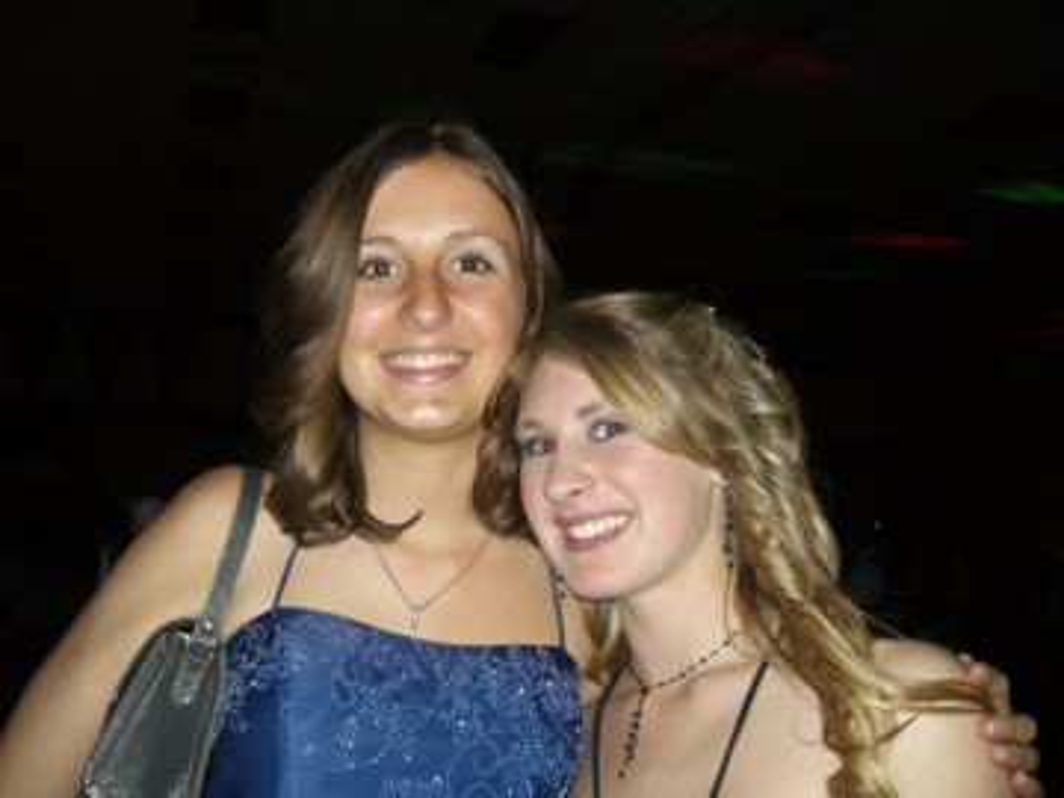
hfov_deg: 49.0
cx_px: 532
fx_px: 1168
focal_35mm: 38
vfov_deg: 37.7
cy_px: 399
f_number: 3.1
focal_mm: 6.3
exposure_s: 1/60
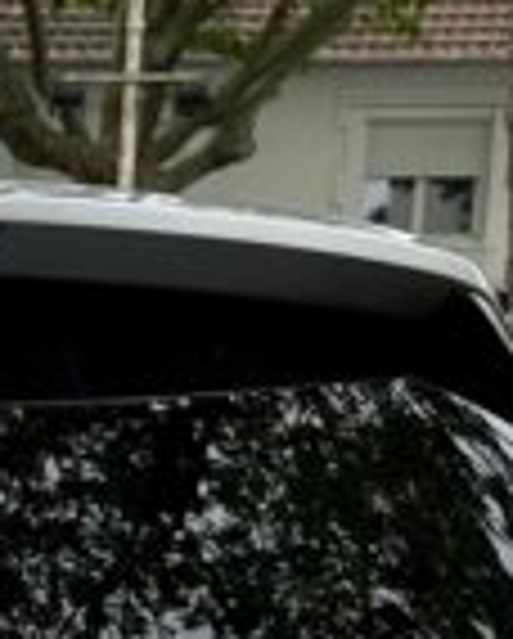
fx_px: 2500
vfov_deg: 13.2
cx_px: -346
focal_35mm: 132
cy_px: 1148
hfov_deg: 11.1
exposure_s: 1/1812
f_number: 1.78
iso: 80
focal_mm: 6.86
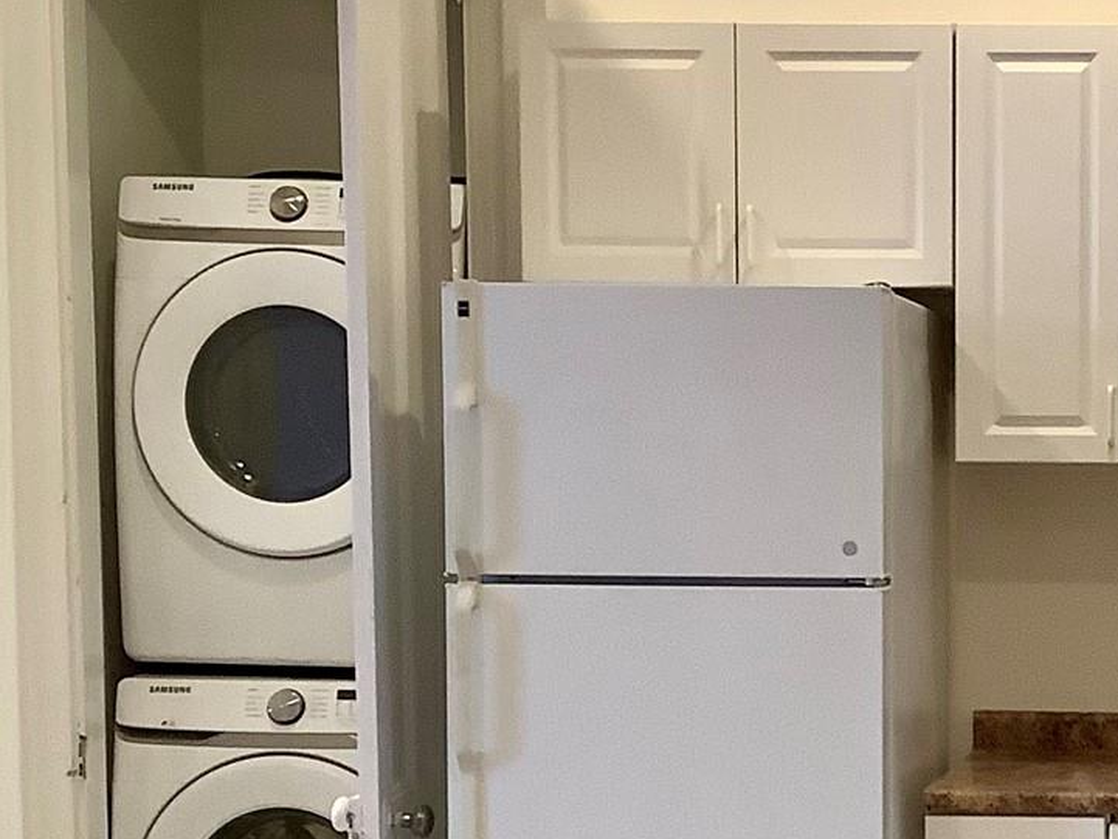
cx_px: 1129
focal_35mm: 88
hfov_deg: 21.4
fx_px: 2843
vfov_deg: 16.7
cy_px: 668
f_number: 2.4
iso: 250
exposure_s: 1/60
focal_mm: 3.3
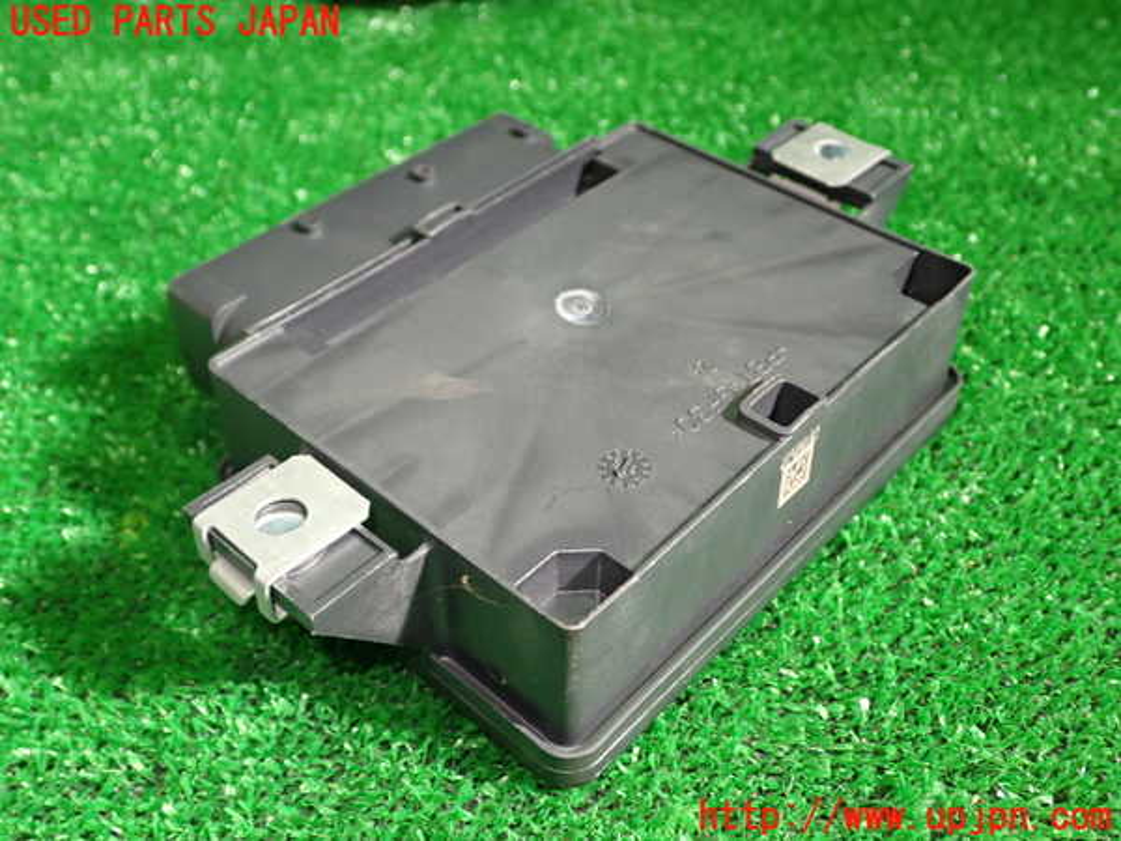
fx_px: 1166
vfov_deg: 39.7
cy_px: 420
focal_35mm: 36
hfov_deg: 51.4
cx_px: 560
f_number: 2.5
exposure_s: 1/40
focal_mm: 6.37
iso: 400
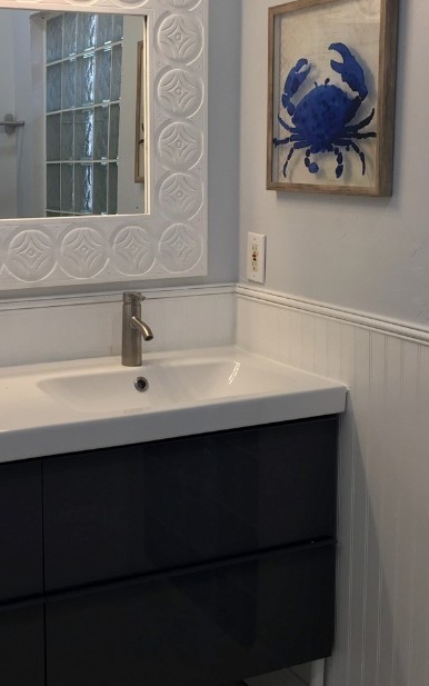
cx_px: 127
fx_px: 953
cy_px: 302
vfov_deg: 39.5
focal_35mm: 51
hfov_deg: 25.2
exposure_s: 1/60
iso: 32
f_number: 2.2
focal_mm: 4.15
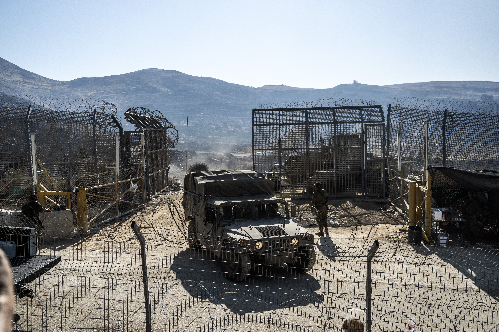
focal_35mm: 32
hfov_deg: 59.5
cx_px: 250
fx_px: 437
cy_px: 166
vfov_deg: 41.7
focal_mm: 31.5
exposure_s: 1/5000
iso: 125
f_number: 4
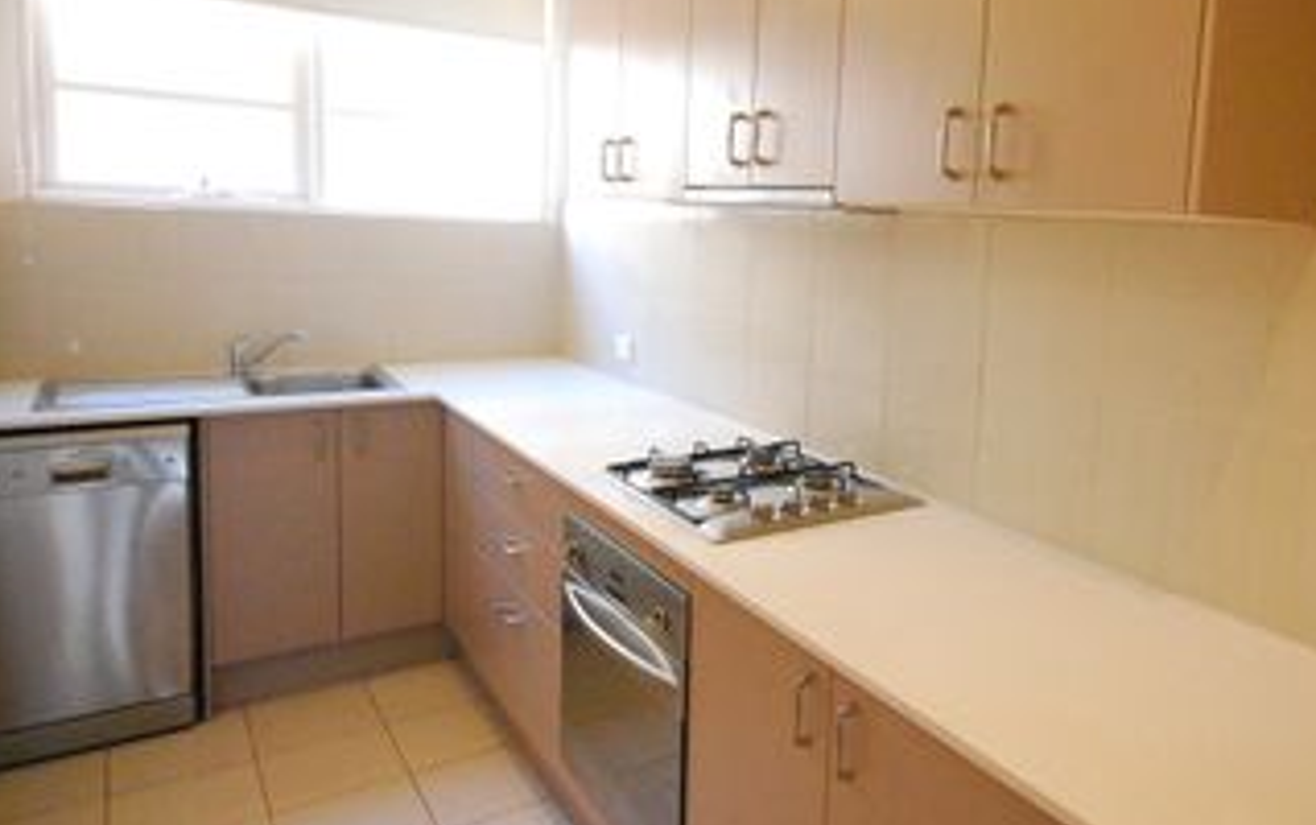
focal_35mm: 27
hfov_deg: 66.4
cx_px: 883
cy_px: 316
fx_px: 969
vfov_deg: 45.8
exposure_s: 1/125
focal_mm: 12
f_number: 5.6
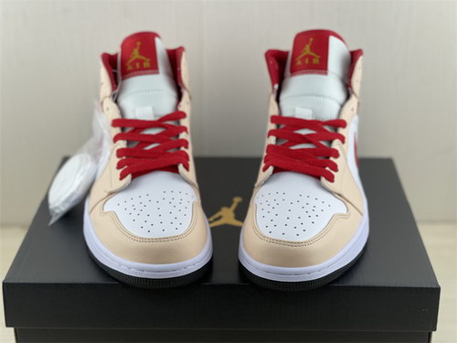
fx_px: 845
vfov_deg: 22.9
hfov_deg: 30.3
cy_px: 172
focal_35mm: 64
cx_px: 228
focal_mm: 7.5
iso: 100
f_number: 2.2
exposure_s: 1/100
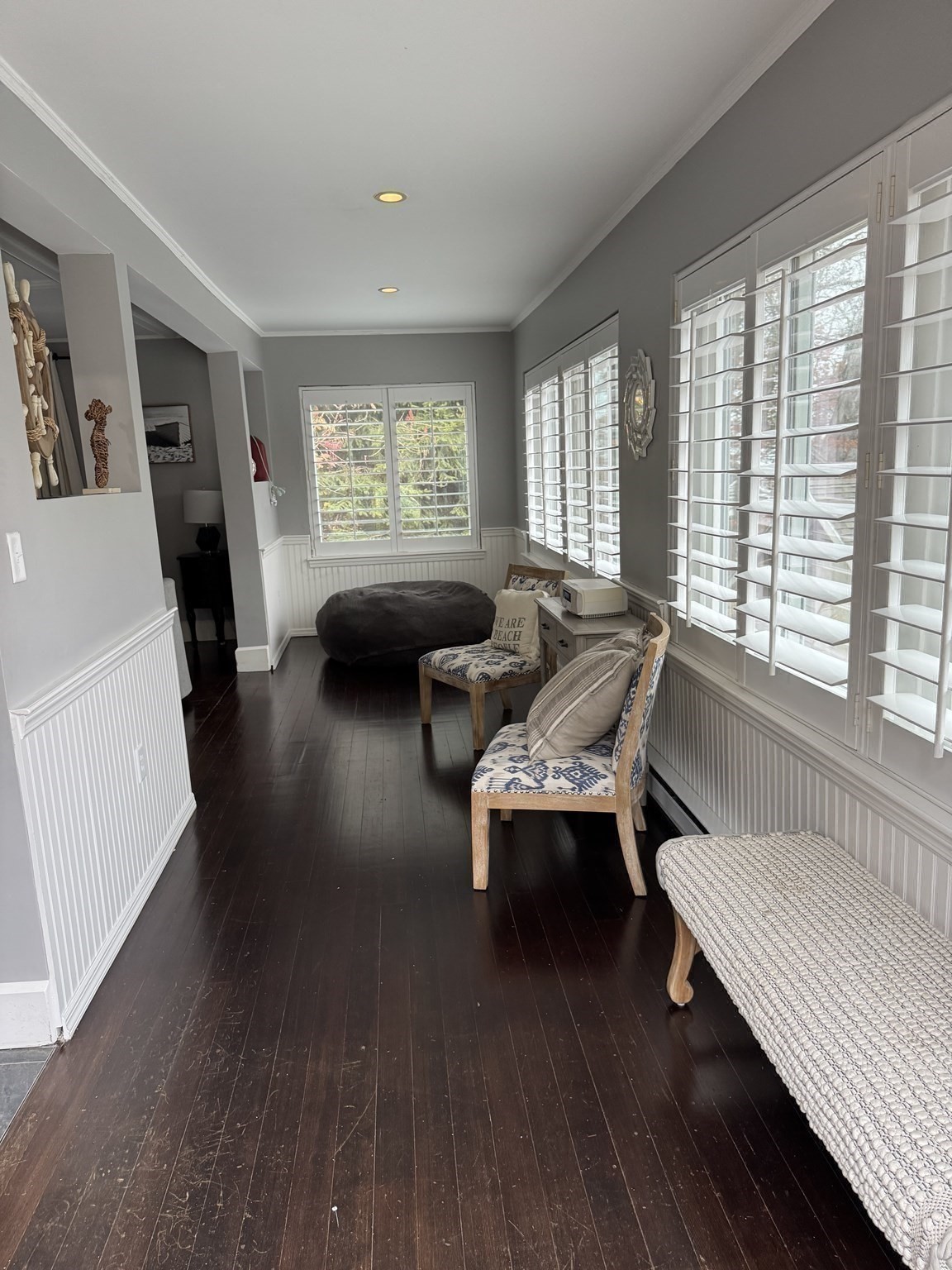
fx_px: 880
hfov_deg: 56.8
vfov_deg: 71.6
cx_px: 476
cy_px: 635
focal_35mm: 24
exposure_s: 1/120
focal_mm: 6.76
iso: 200
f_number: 1.78
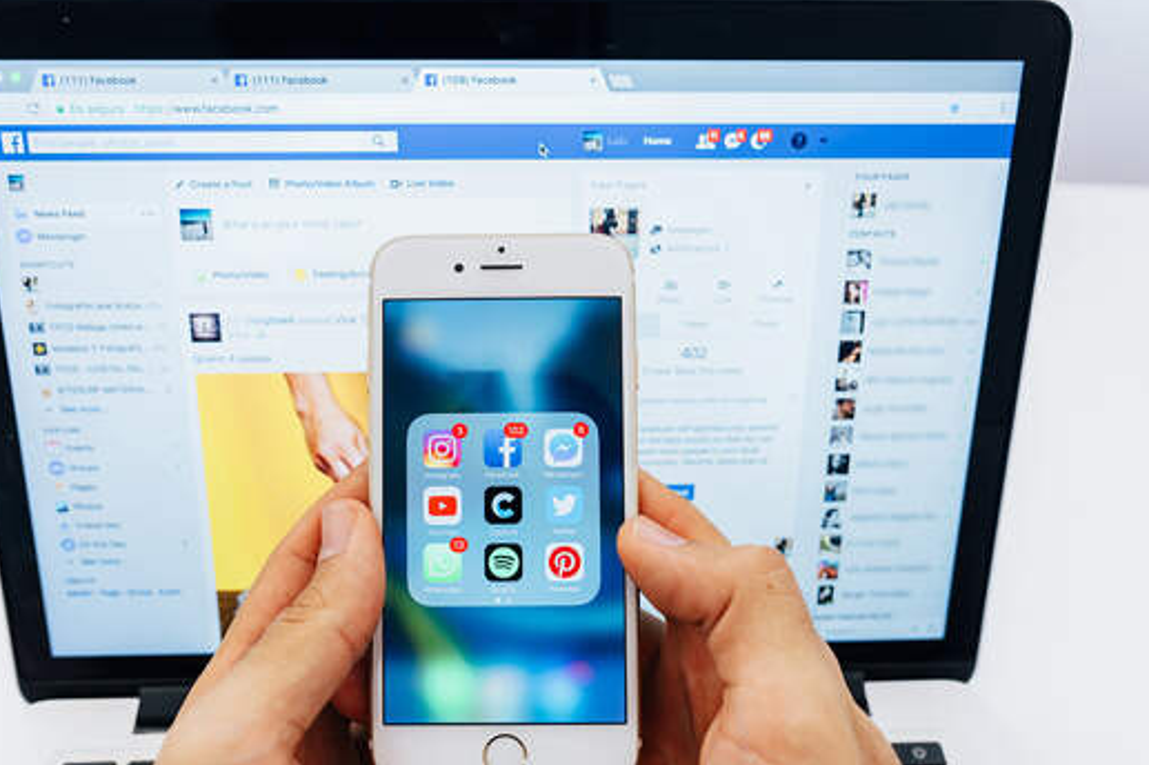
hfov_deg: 53.1
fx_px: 1148
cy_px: 444
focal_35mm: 36
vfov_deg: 36.7
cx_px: 513
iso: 125
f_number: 4.5
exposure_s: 1/15
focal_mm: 30
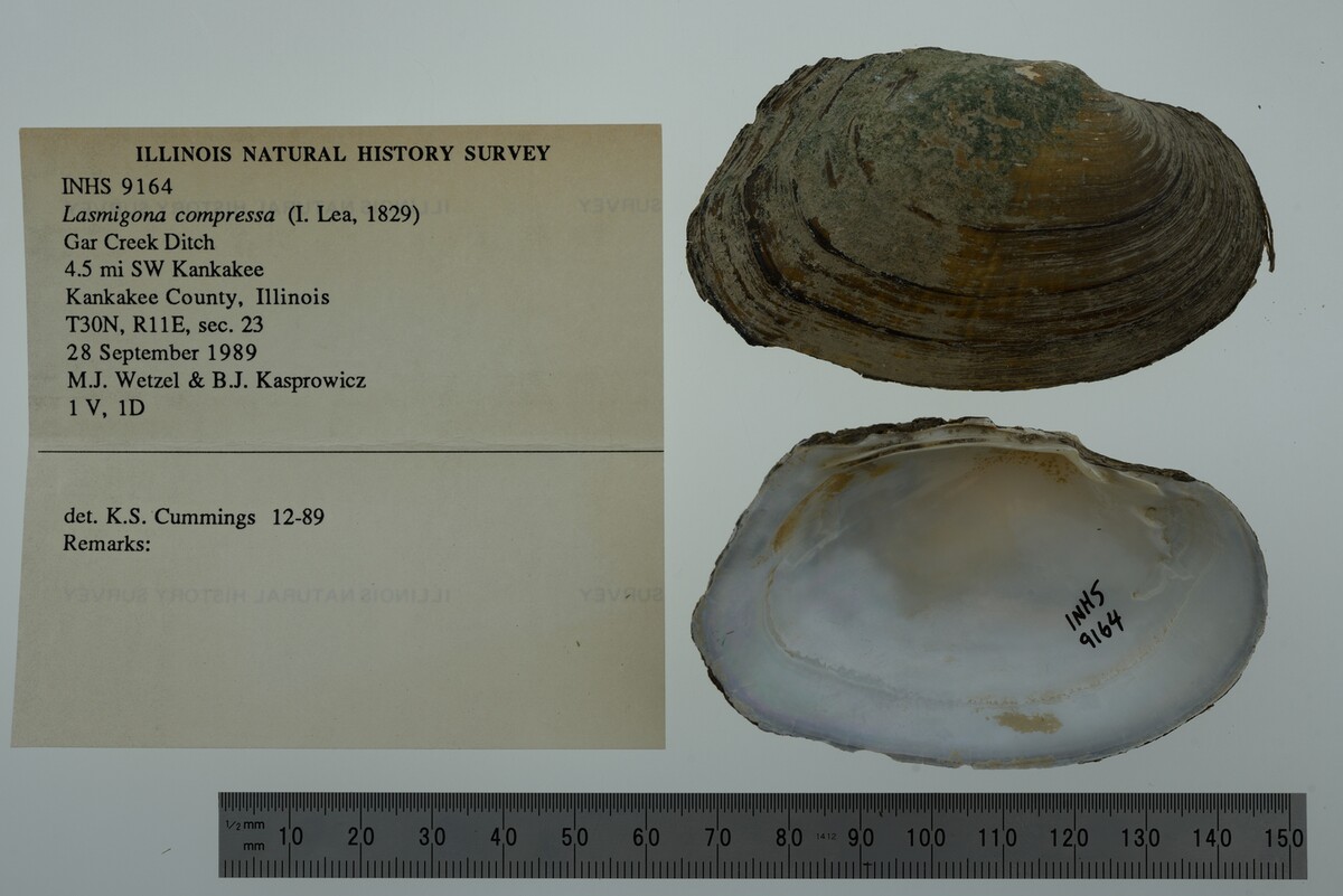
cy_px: 448
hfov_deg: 33.4
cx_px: 672
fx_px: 2239
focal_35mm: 60
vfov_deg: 22.6
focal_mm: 60
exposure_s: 1/160
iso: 100
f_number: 10
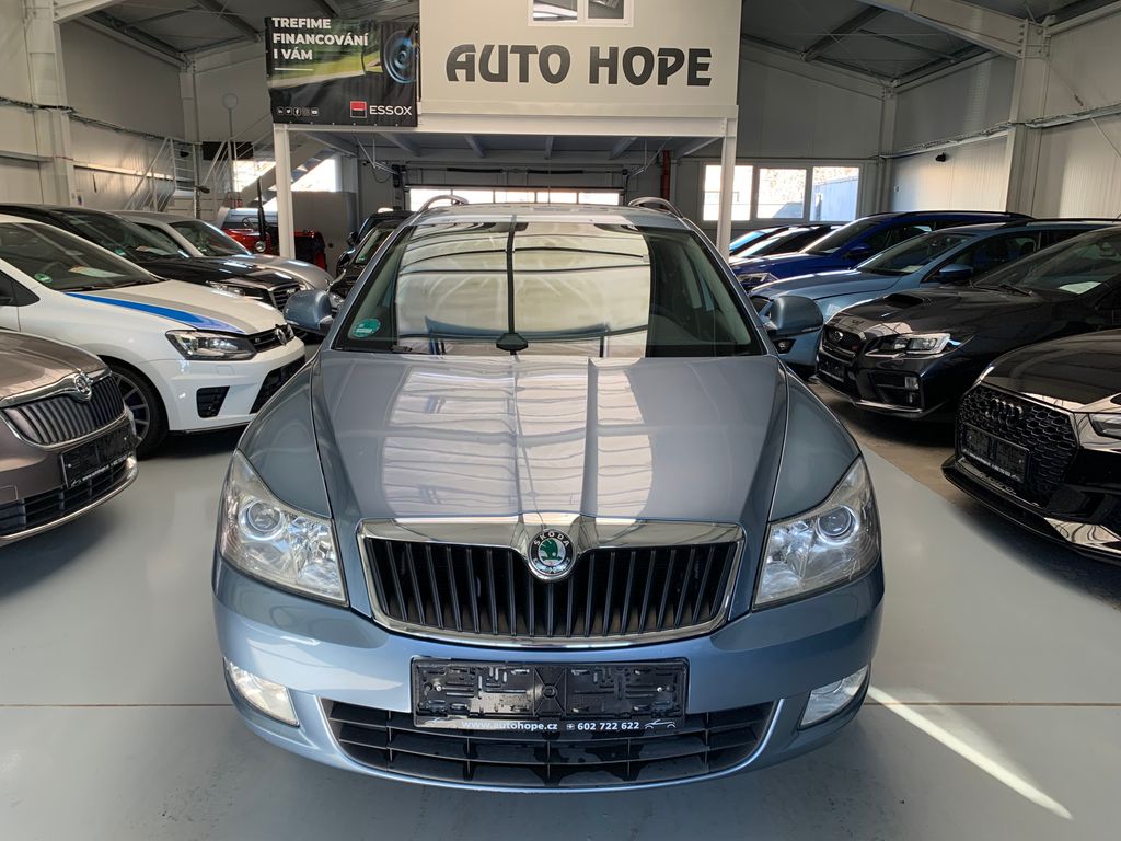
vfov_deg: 53.1
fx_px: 842
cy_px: 420
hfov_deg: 67.3
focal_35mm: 26
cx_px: 560
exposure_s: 1/121
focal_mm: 4.25
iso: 80
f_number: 1.8
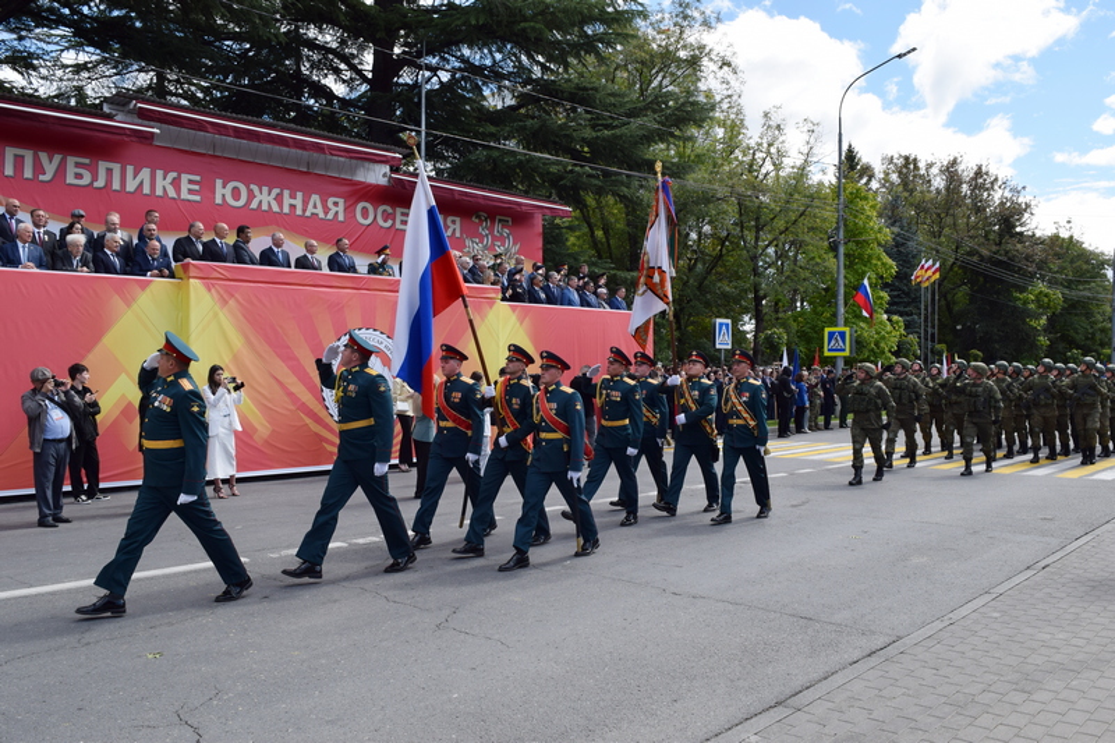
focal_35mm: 30
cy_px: 372
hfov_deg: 61.9
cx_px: 558
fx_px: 929
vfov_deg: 43.6
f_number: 10
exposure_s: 1/400
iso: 200
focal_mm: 20
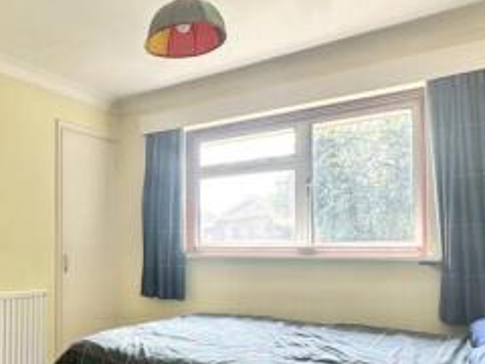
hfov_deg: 48.6
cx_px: 54
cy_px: 240
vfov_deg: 41.3
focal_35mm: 34
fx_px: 476
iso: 64
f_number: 2.2
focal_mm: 2.22
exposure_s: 1/99
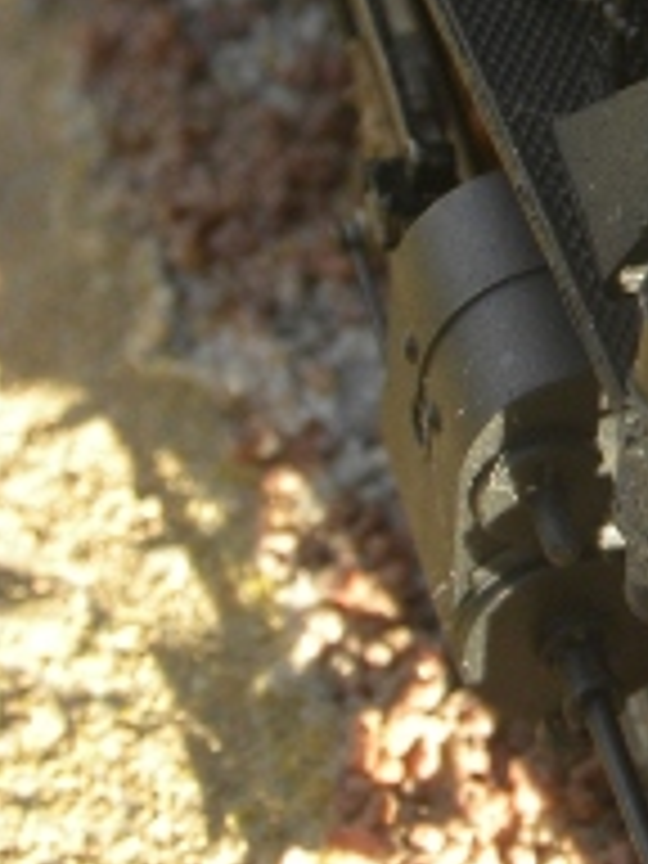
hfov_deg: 2.8
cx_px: 914
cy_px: 130
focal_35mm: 536
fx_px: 13378
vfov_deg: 3.7
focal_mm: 32.7
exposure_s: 1/55.5
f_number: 4.5
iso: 97
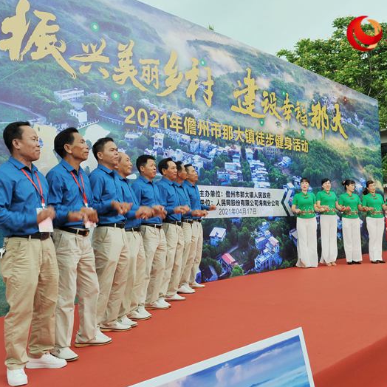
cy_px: 195
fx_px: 443
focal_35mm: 35
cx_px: 227
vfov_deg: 47.2
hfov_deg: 47.0
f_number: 8
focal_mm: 27
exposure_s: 1/60
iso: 360
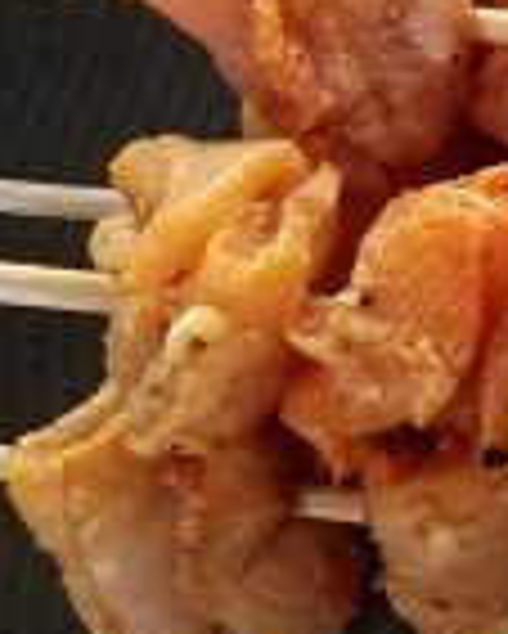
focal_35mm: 110
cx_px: 863
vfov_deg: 17.2
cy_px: 79
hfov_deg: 12.9
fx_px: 2065
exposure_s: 1/24
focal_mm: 4.2
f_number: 1.7
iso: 250
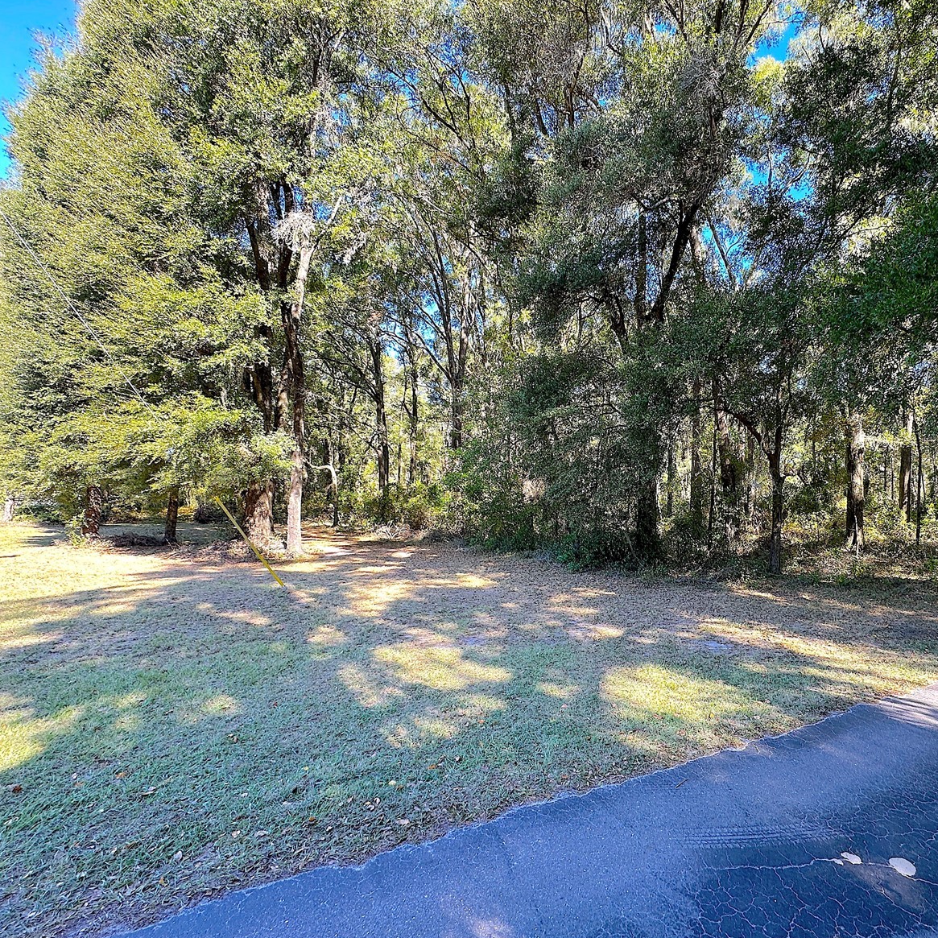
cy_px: 473
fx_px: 521
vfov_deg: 84.0
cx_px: 618
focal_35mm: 17
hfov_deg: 81.4
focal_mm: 2.22
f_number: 2.2
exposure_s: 1/99
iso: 40
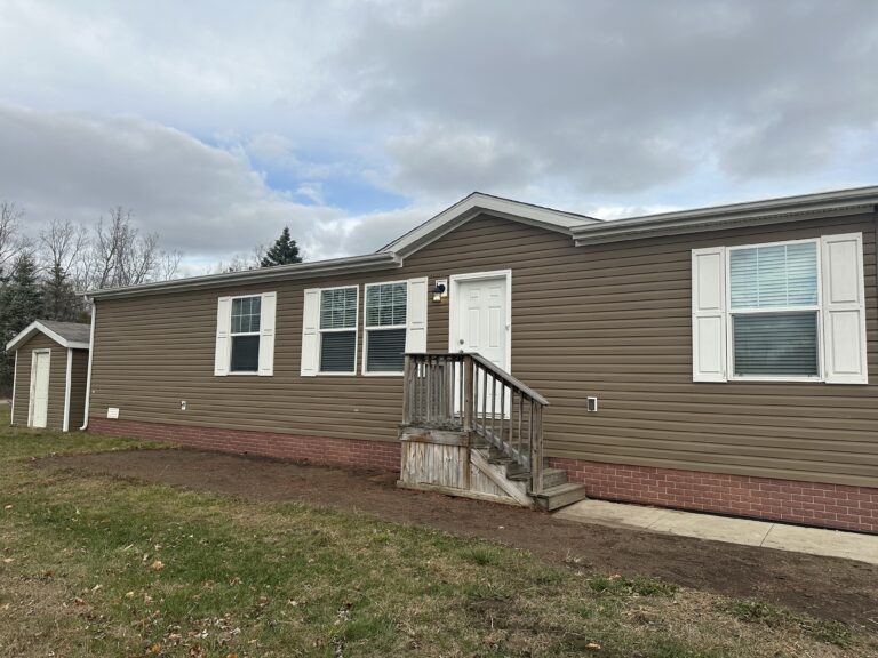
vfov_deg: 56.8
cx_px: 439
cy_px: 329
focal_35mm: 24
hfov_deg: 71.6
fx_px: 609
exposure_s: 1/2203
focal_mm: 6.86
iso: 80
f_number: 1.78
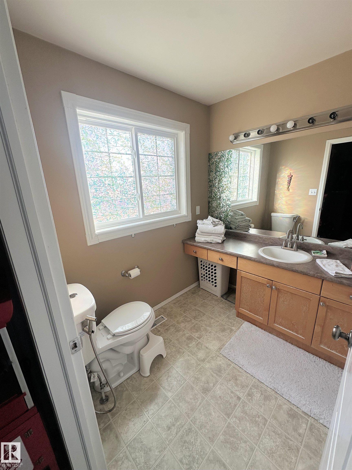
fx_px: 190
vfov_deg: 102.1
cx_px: 176
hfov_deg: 85.7
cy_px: 235
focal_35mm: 14
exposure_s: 1/106
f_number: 2.2
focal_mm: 2.22
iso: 40
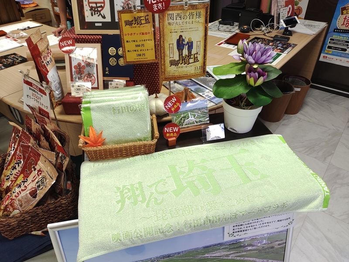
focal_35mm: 27
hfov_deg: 65.3
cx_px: 174
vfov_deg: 51.4
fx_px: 272
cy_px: 131
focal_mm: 4.71
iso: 261
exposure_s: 1/120
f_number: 1.79
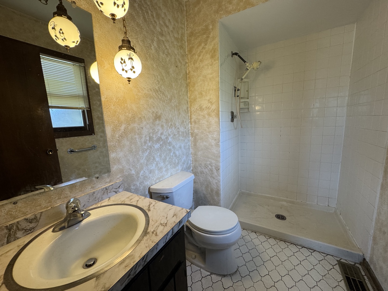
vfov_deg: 85.7
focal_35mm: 14
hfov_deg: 102.1
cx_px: 194
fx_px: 157
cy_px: 146
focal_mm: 2.22
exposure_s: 1/99
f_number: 2.2
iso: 250
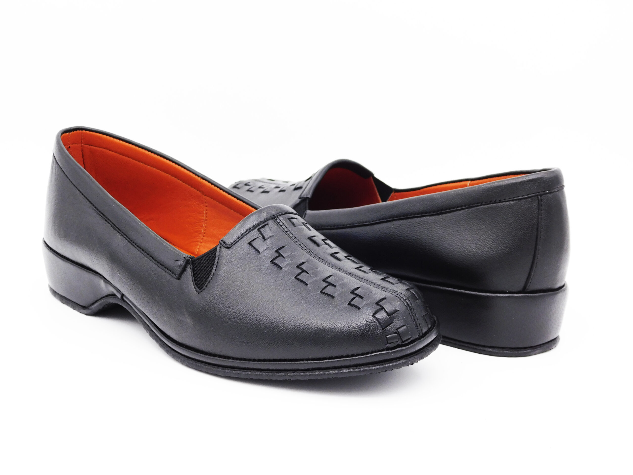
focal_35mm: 59
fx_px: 1079
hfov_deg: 32.7
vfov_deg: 24.8
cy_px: 238
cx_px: 316
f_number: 4
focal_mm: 10.4
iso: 125
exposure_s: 1/160
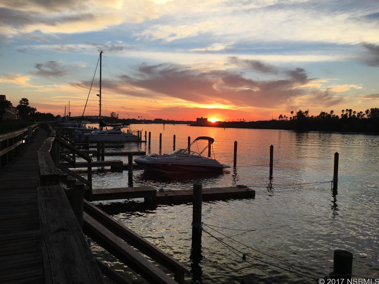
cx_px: 190
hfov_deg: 61.7
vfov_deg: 48.2
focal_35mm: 29
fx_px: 318
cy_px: 142
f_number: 2.2
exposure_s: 1/315
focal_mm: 4.15
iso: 25
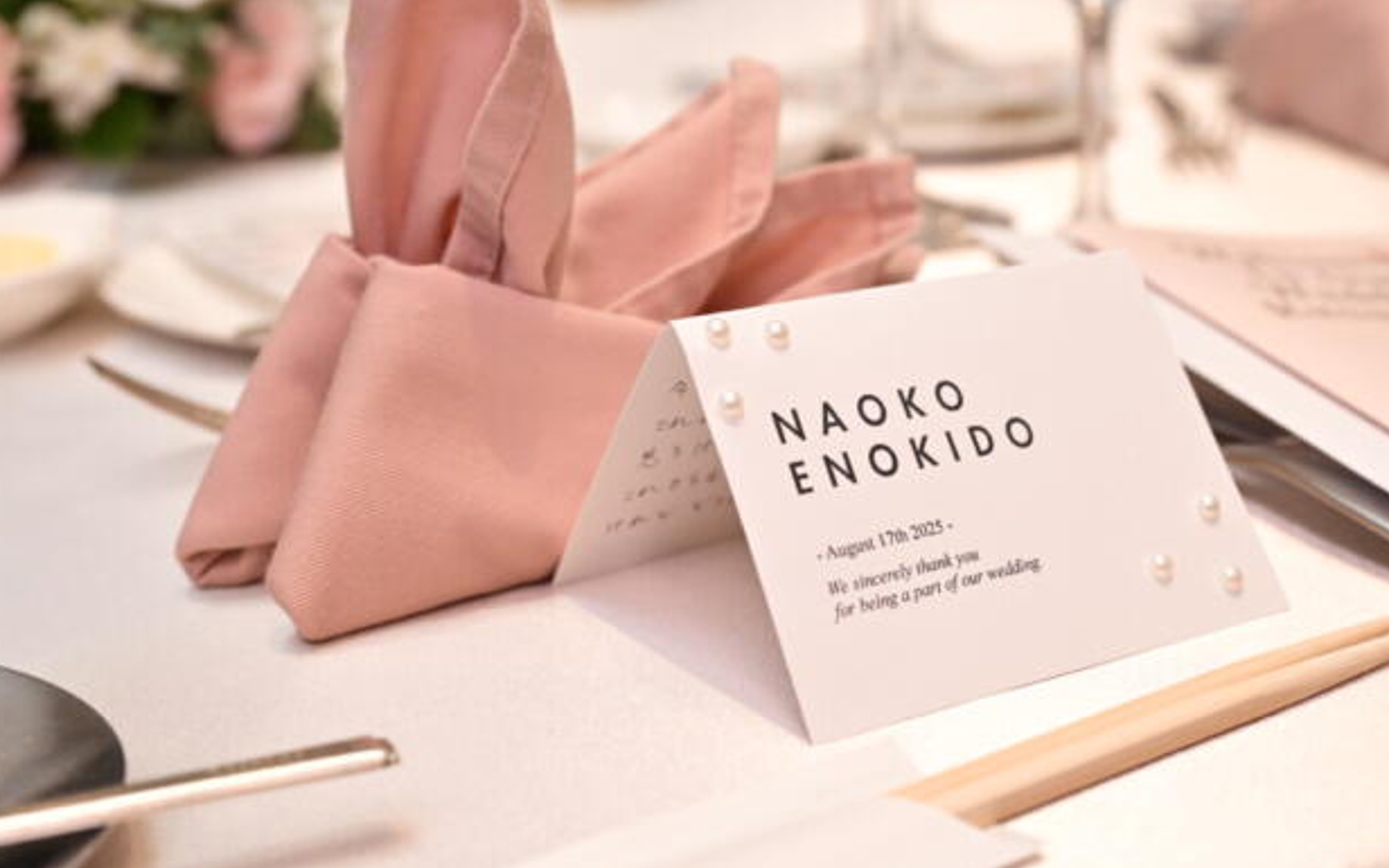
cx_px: 832
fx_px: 2347
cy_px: 325
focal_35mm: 62
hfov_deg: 32.9
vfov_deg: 20.9
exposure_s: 1/160
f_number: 5.6
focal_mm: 50
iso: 1000
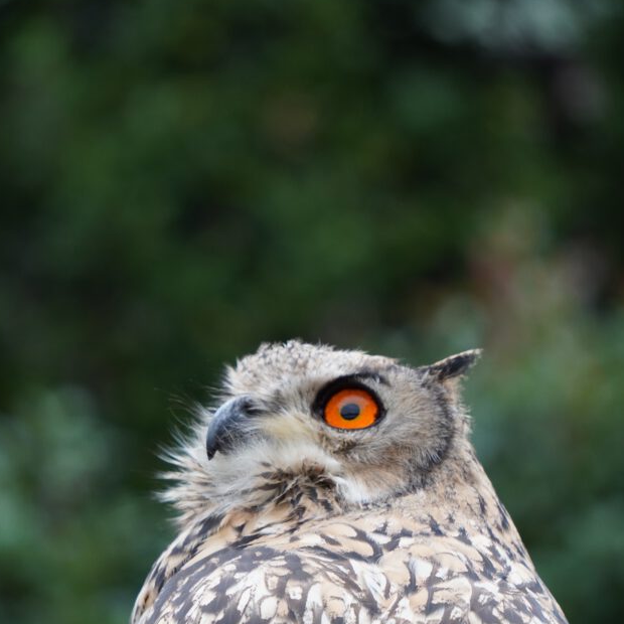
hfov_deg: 5.5
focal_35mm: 316
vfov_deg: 5.5
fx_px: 6445
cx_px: 288
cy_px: 391
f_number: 5.6
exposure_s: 1/200
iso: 400
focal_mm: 150
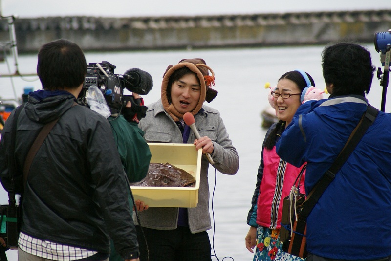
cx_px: 196
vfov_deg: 4.6
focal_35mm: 300
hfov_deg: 6.9
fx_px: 3259
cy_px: 130
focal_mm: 200
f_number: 5.6
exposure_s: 1/320
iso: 320
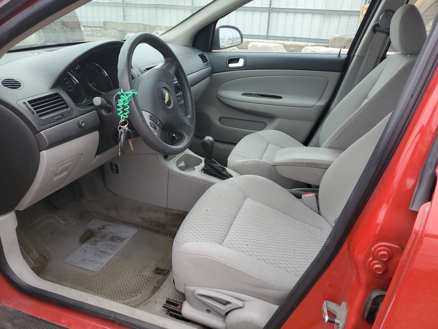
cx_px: 219
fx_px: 329
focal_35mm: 26
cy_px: 164
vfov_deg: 53.1
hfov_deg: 67.3
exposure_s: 1/385
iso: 50
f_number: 1.5
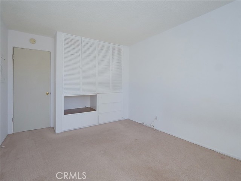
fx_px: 111
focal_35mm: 16
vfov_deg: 78.1
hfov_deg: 94.5
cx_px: 120
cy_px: 90
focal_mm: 8
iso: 1600
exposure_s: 1/80
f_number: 9
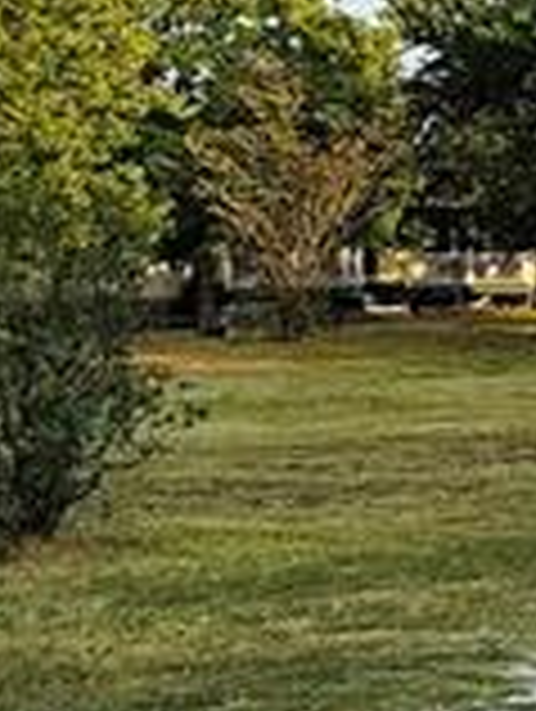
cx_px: 977
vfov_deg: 14.5
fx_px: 2800
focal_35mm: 136
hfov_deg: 10.3
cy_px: 392
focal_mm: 3
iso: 25
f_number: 1.8
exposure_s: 1/674
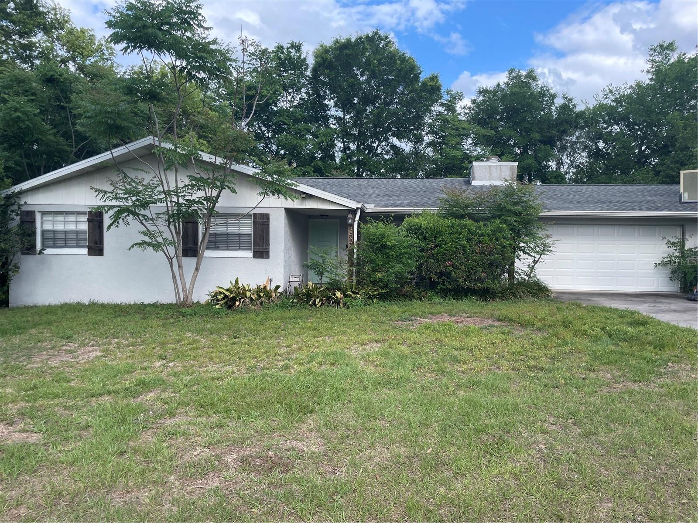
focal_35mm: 26
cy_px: 262
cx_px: 349
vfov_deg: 53.1
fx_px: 524
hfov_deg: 67.3
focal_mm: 4.2
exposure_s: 1/1208
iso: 32
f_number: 1.6
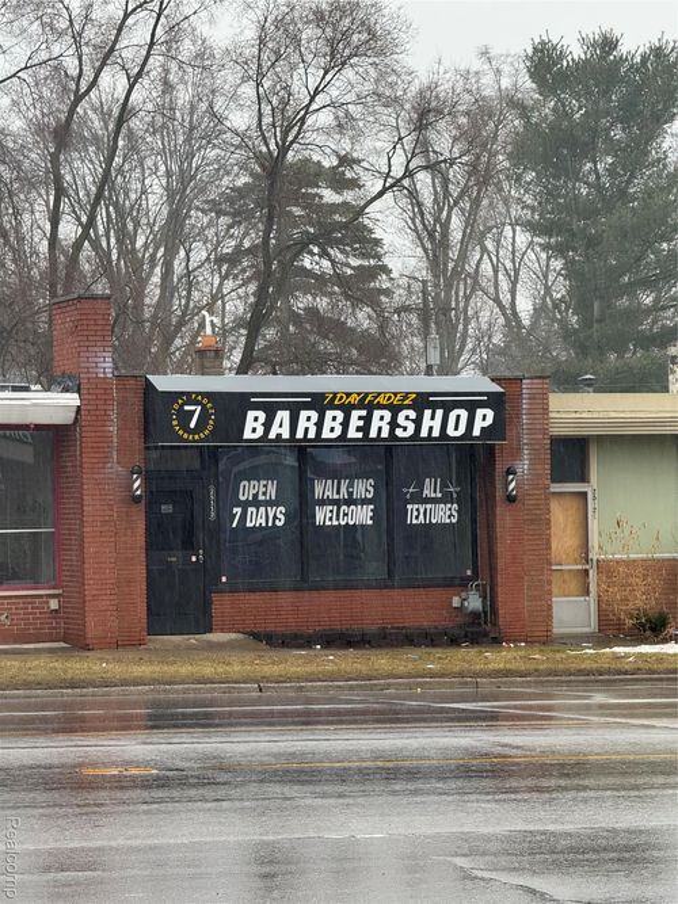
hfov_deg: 12.3
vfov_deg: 16.4
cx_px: 339
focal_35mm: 120
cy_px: 452
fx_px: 3135
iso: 64
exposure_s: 1/99
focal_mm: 15.66
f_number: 2.8
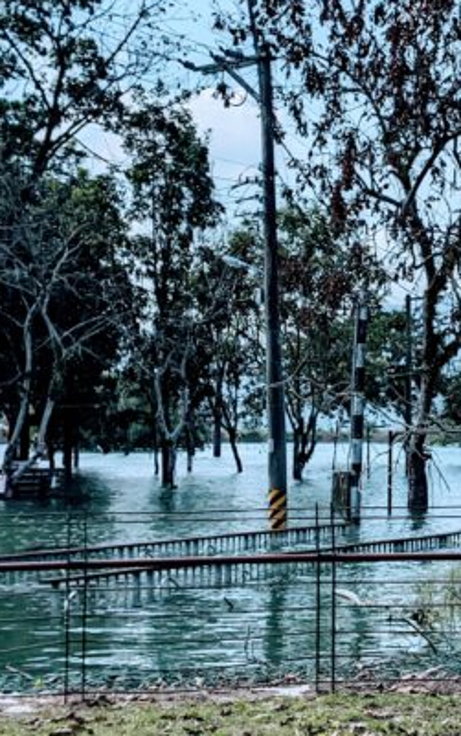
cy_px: 336
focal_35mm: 73
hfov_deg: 17.6
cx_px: 402
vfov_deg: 28.2
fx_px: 1466
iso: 66
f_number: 1.8
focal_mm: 4.44
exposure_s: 1/7812
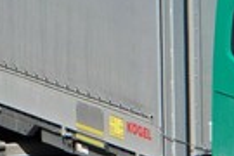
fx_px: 6176
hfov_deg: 2.2
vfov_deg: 1.4
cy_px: -21
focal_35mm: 950
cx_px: 59
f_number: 6.3
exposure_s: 1/2500
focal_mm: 106.7
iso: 500
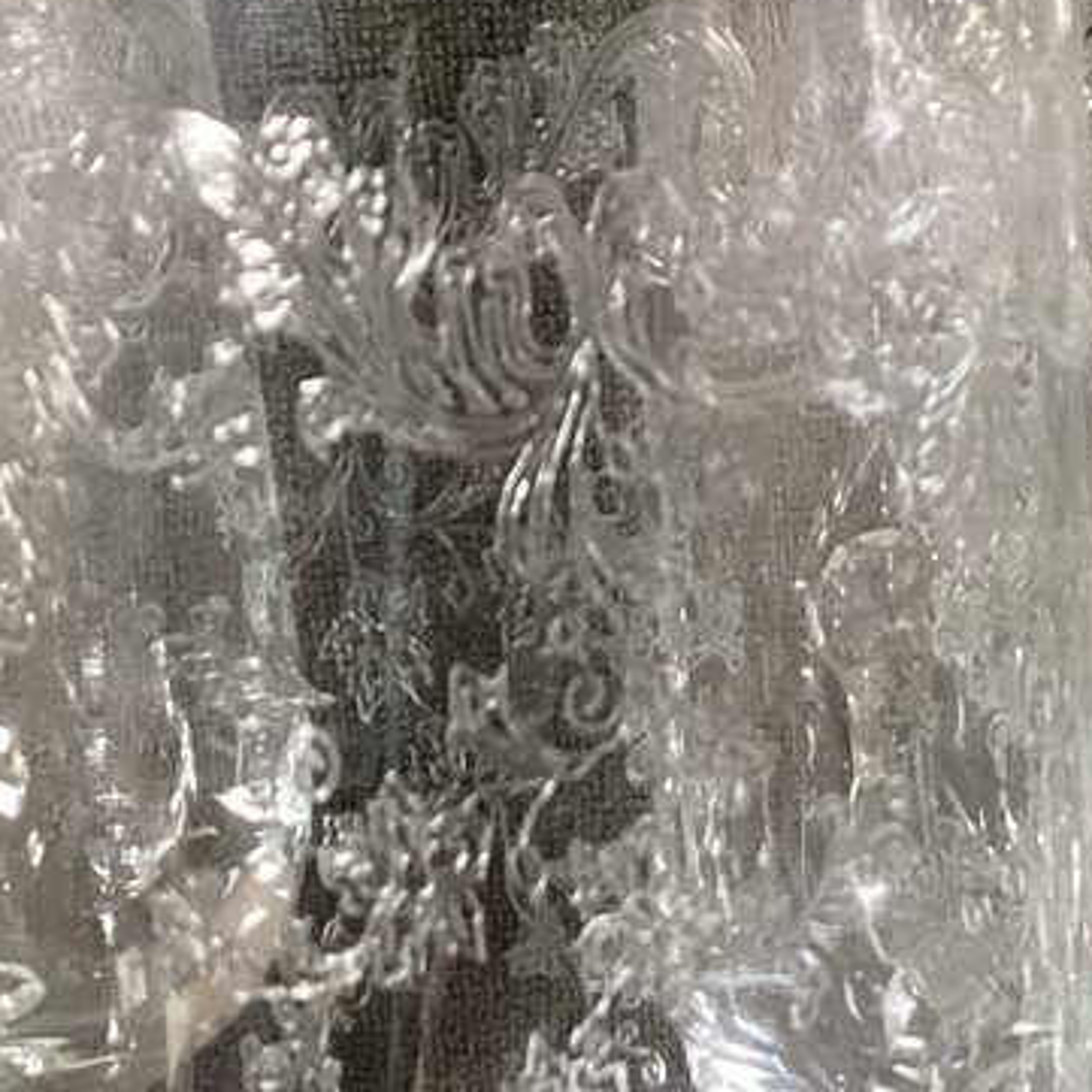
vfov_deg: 14.9
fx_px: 4104
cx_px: 809
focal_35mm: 115
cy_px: 1090
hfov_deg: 15.1
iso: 320
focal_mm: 3.3
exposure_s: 1/60
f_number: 2.4
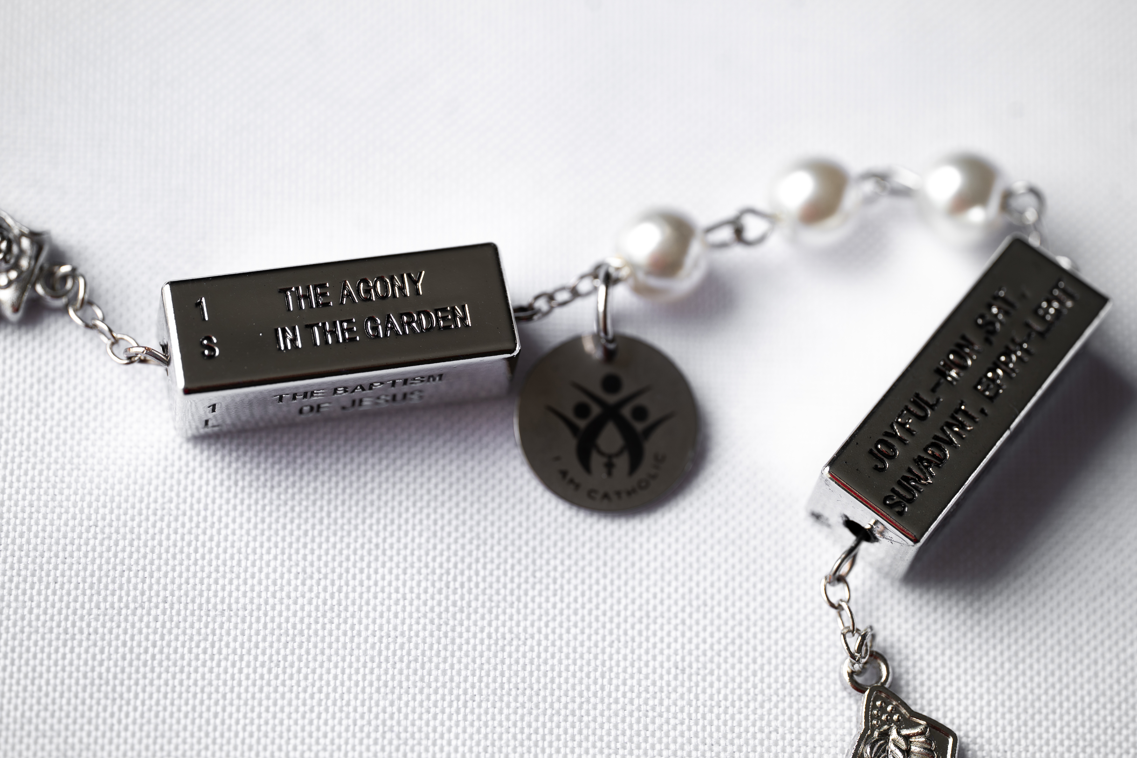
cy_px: 379
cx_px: 568
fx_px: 3316
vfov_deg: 13.0
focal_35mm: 105
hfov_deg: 19.5
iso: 50
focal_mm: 105
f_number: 4
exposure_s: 1/125
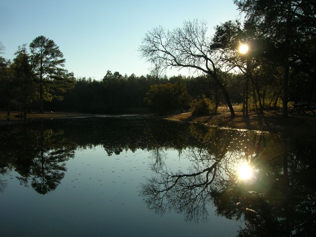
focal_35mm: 34
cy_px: 118
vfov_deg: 41.8
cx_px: 158
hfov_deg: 54.0
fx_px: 310
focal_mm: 5.7
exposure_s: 1/383
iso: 50
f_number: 4.9
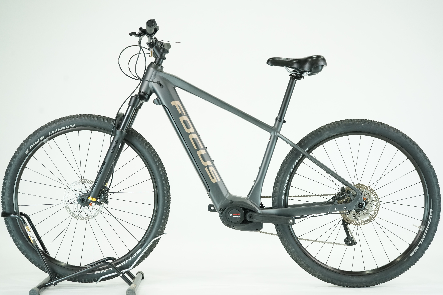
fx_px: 677
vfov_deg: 24.6
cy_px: 148
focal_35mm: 55
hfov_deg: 36.2
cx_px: 222
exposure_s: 1/200
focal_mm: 55
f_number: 5.6
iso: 2500
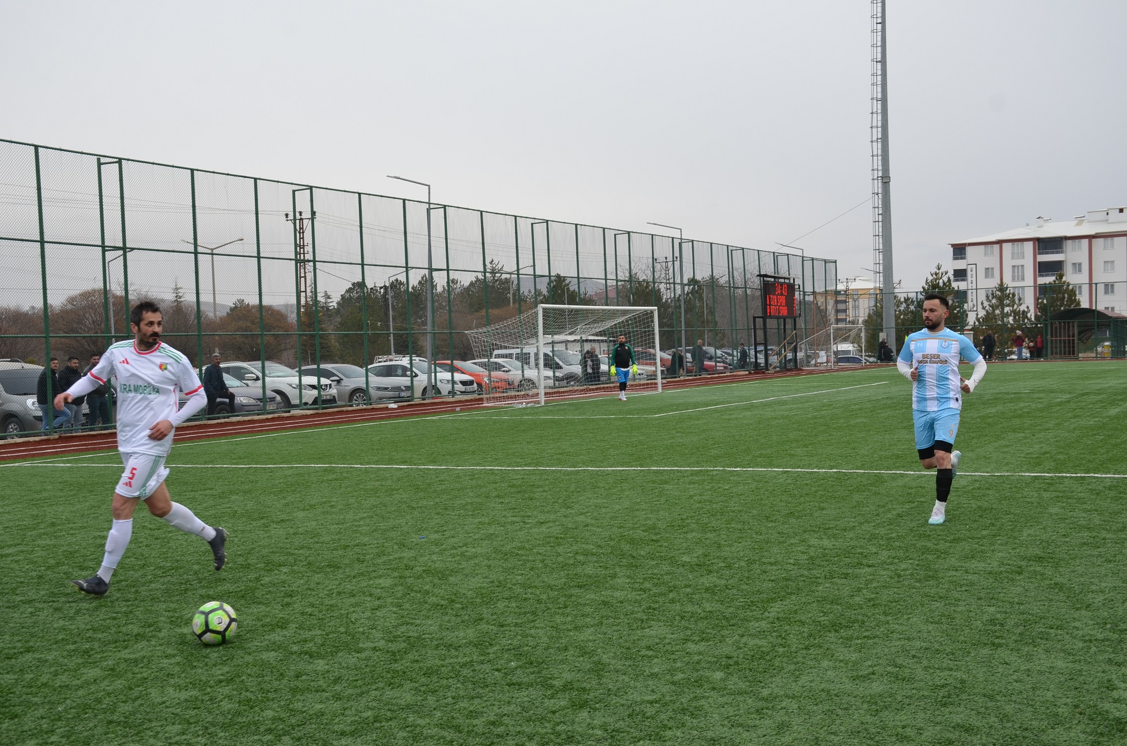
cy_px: 373
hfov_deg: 43.7
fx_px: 1406
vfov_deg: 29.7
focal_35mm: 45
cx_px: 564
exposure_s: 1/250
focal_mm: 30
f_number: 8
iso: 200
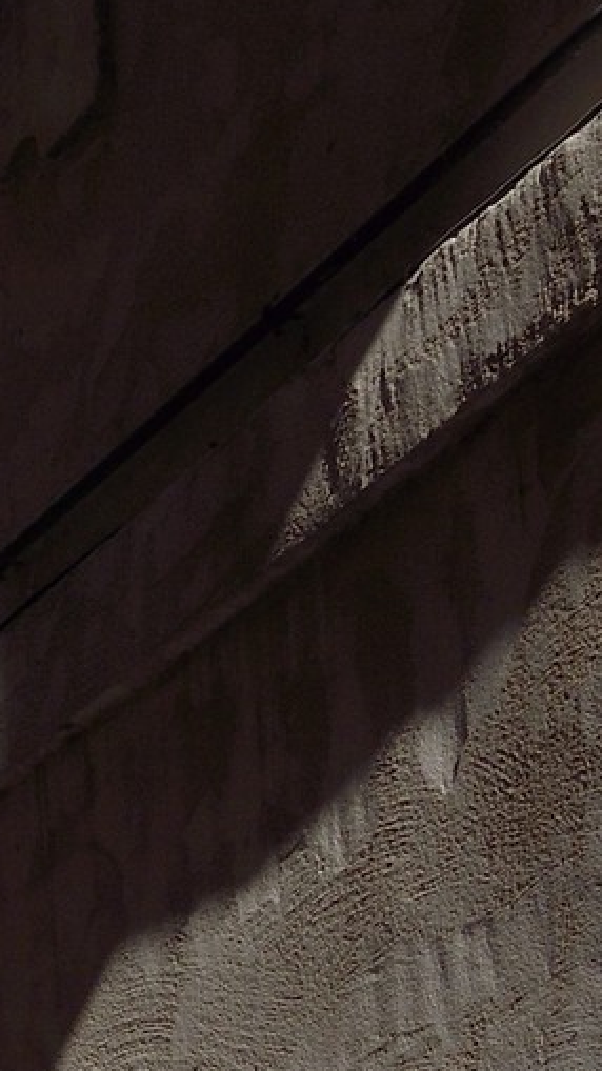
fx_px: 5339
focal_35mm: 188
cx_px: -1010
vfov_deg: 11.2
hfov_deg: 6.1
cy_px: 1342
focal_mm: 38
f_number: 22
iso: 400
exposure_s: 1/250
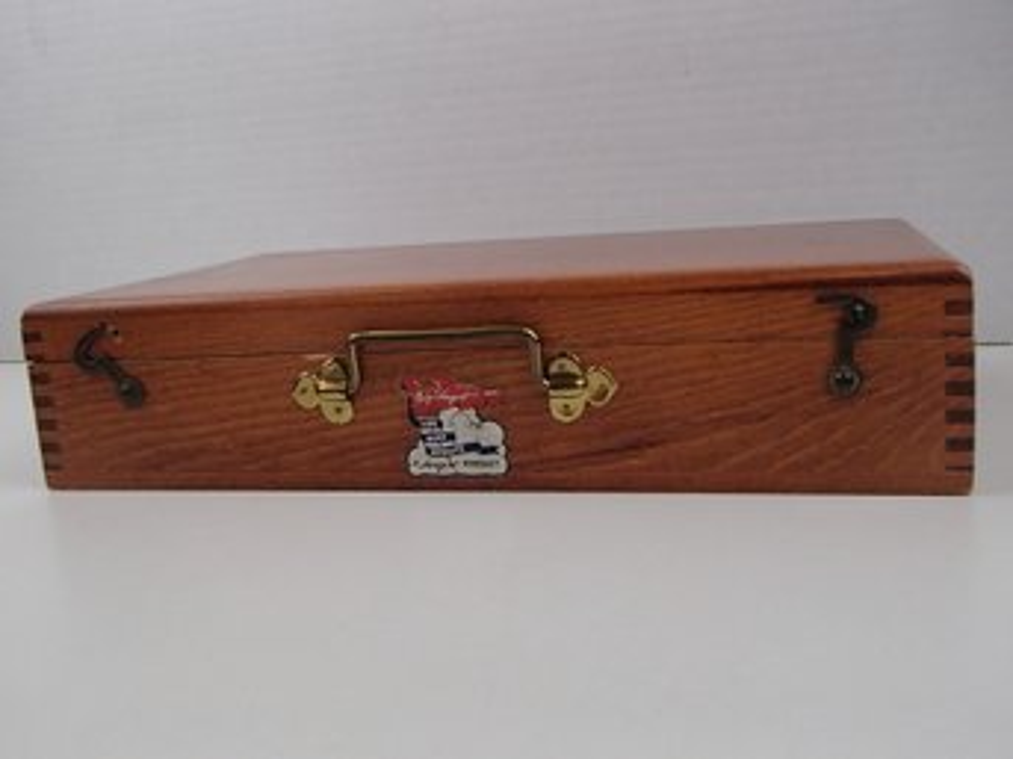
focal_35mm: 37
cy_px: 380
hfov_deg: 50.2
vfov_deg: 38.6
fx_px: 1082
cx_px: 506
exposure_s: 1/160
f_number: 4.7
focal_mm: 6.64
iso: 200
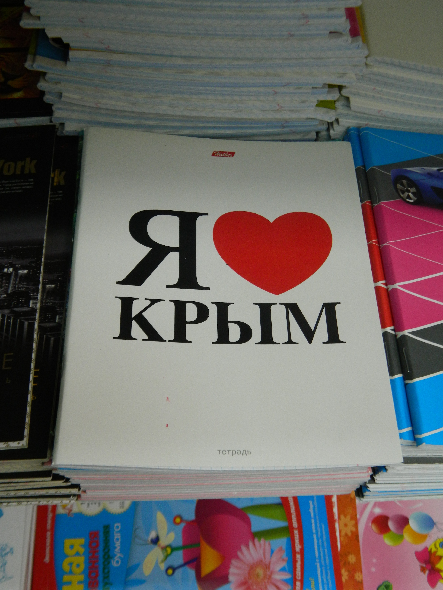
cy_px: 295
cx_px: 222
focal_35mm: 41
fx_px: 700
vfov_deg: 45.8
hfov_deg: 35.1
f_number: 3.5
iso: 220
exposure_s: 1/40
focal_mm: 7.3
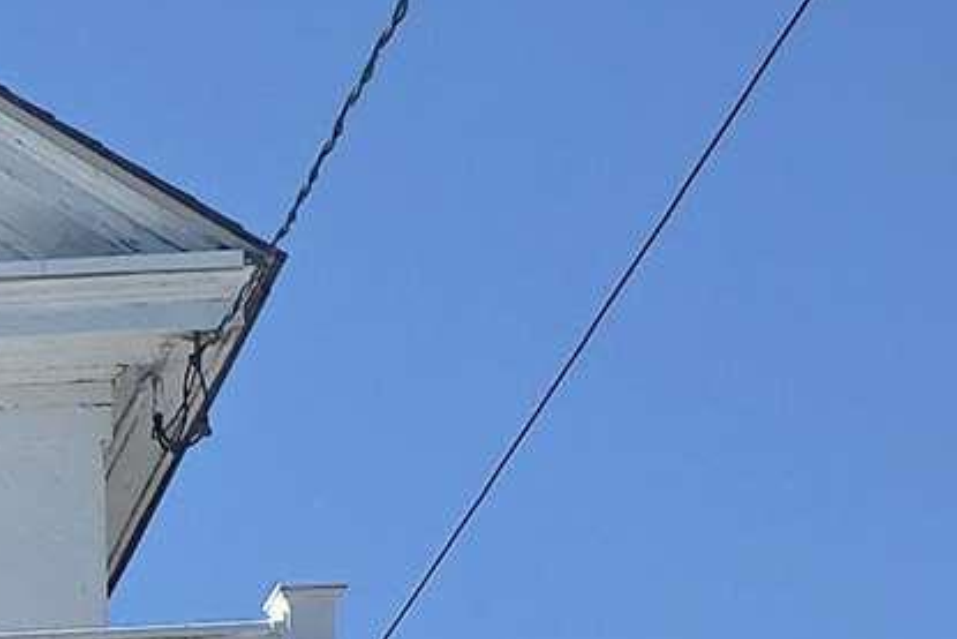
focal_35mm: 177
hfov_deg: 10.6
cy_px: 1762
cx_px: -959
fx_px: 4707
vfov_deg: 7.1
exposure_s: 1/7333
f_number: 1.7
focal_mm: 6.3
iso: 80
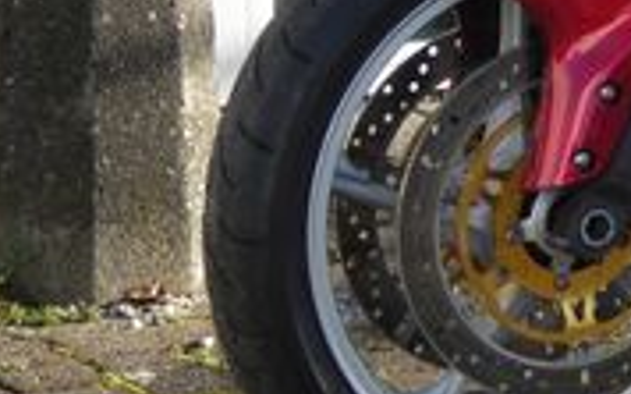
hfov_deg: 10.4
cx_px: 1063
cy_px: -135
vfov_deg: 6.8
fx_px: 3283
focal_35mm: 191
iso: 80
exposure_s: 1/200
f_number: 3.9
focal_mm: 9
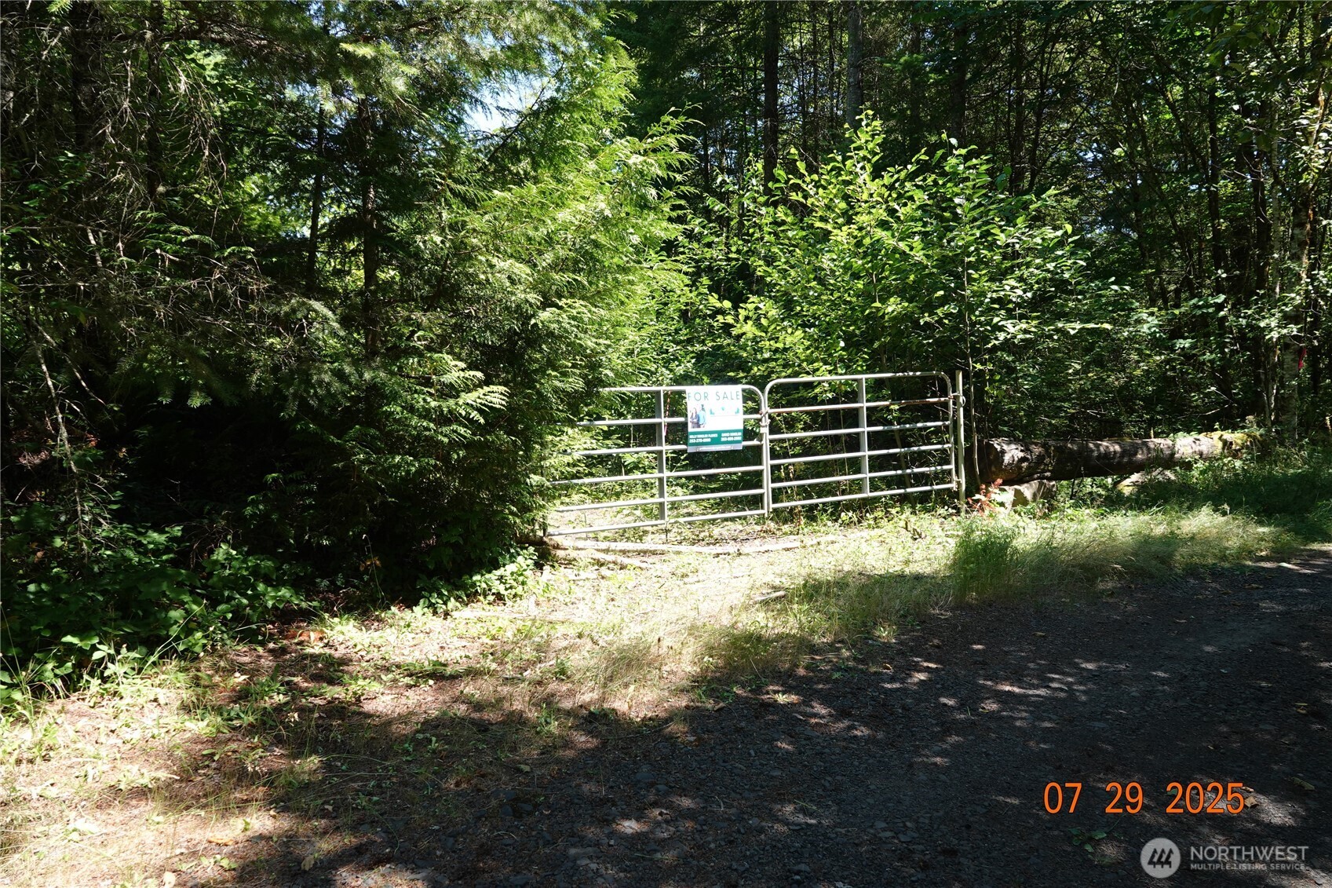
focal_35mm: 24
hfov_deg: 73.7
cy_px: 444
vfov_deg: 53.1
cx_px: 666
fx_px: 888
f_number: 2.8
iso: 100
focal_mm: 8.8
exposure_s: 1/250
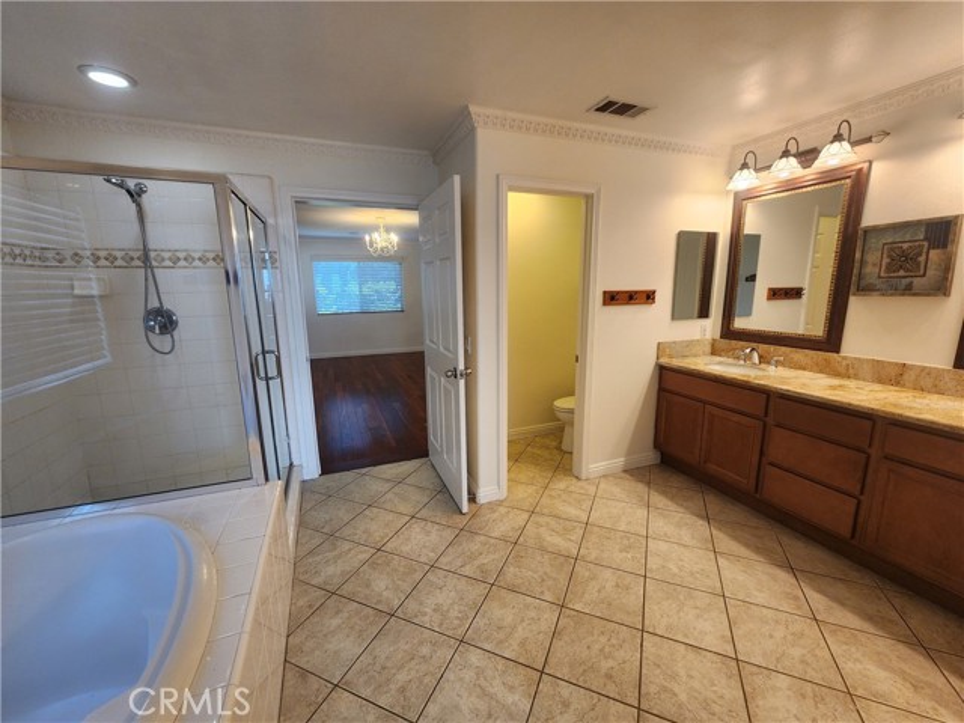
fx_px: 362
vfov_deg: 89.9
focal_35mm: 13
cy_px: 362
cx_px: 482
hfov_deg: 106.2
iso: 160
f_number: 2.2
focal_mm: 2.2
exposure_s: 1/60
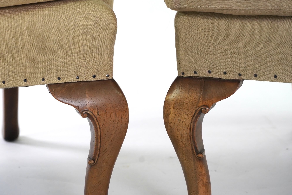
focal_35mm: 96
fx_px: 779
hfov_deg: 21.2
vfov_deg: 14.2
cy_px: 127
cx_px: 124
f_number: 7.1
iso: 1250
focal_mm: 64
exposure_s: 1/100
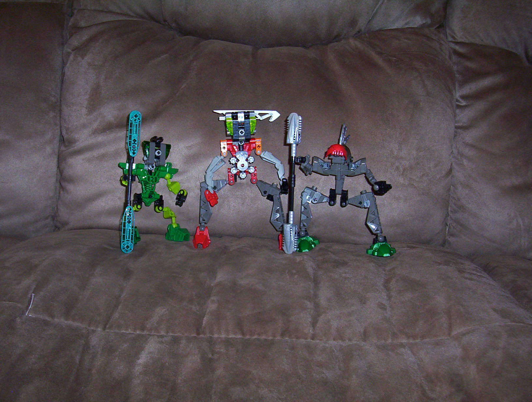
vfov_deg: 33.7
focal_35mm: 43
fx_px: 662
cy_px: 201
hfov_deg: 43.8
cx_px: 266
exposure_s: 1/60
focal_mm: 5.77
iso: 140
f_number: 2.73
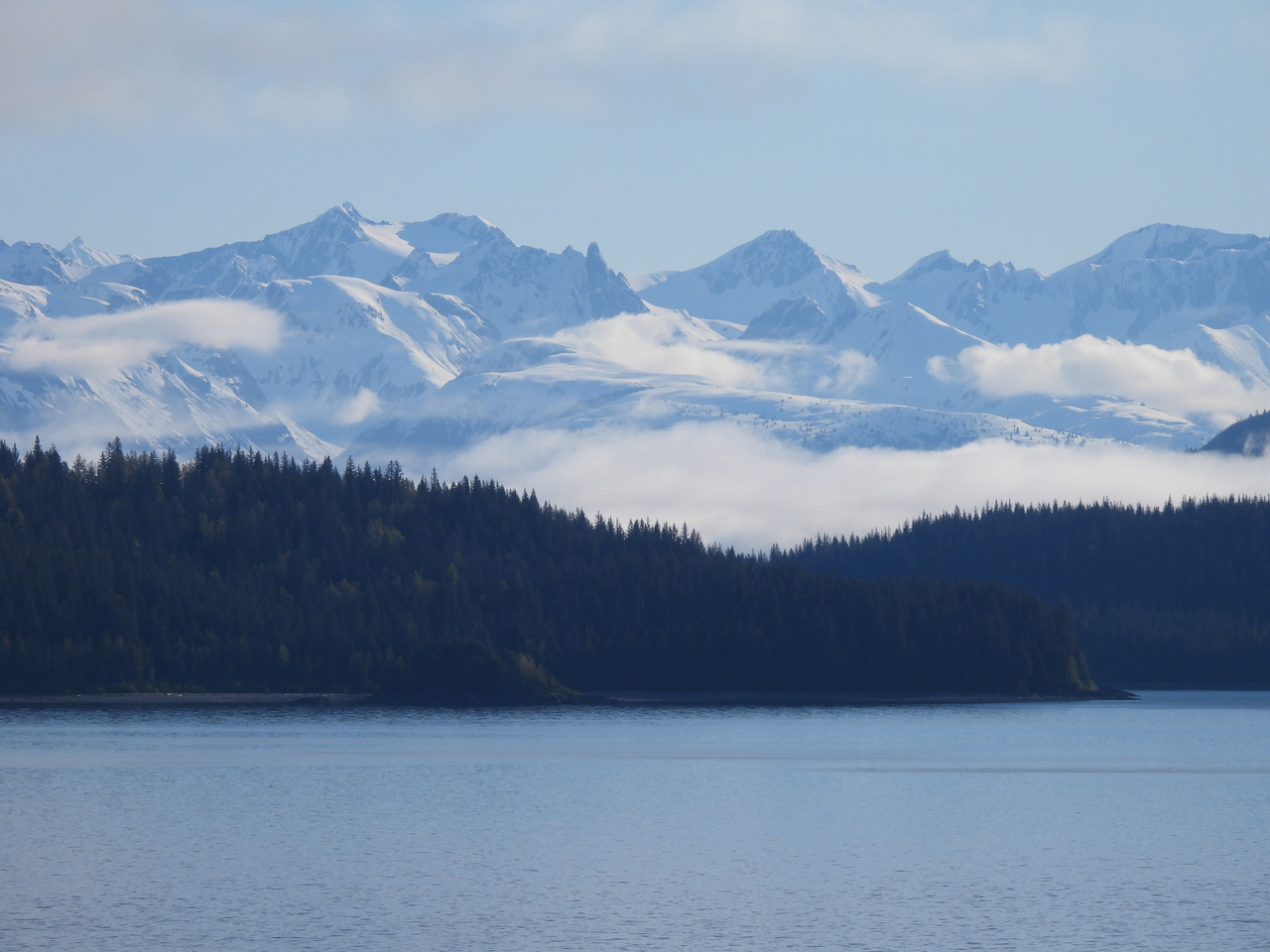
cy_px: 476
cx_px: 635
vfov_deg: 5.0
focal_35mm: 300
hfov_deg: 6.6
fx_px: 11006
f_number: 5
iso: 100
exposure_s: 1/1250
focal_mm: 53.5
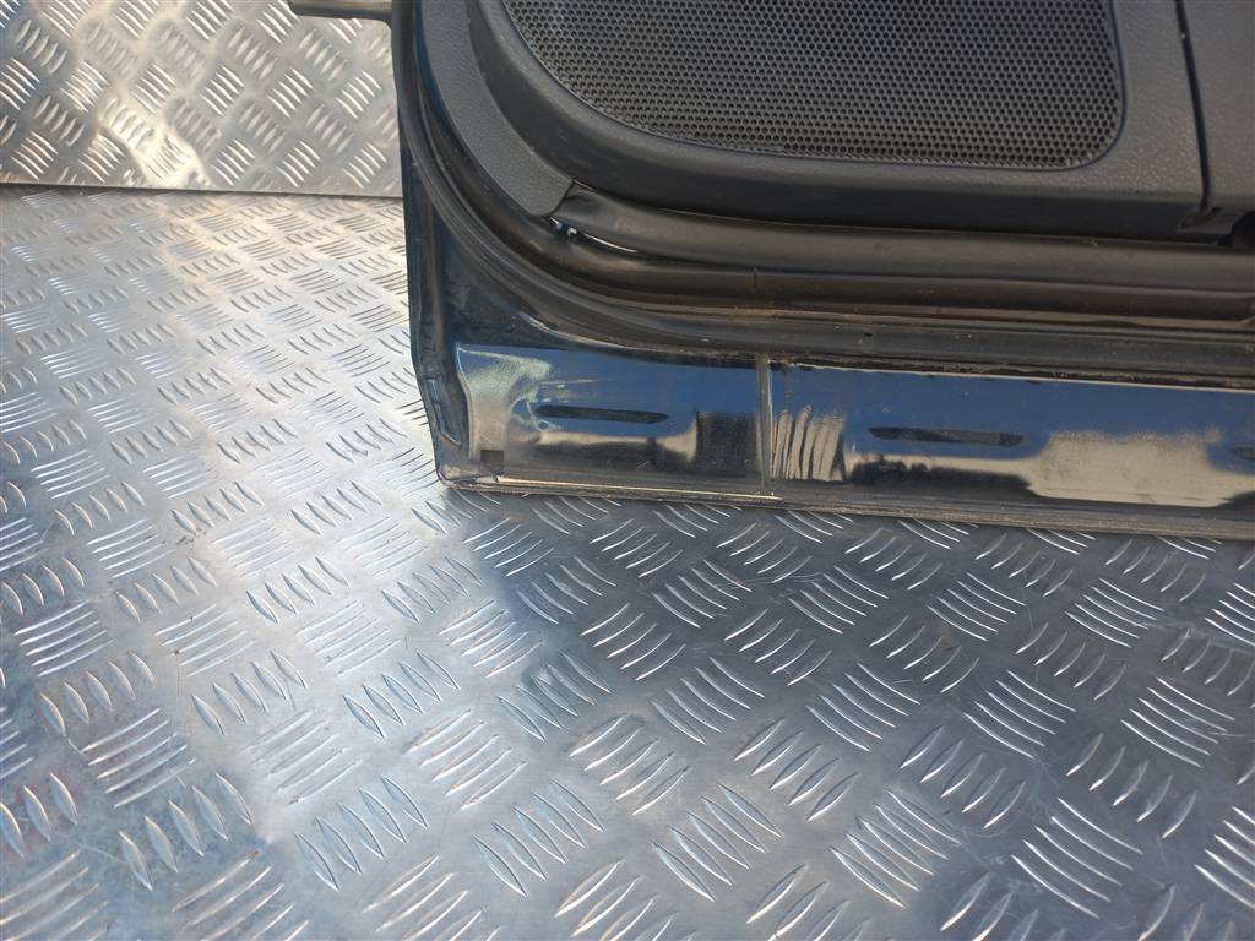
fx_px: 906
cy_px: 470
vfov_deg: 54.9
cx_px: 628
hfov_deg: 69.4
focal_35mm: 25
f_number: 1.8
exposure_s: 1/50
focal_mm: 4.6
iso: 32
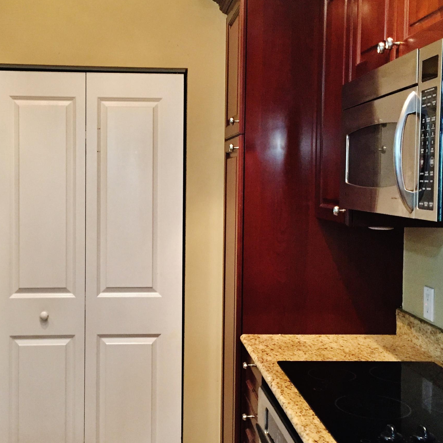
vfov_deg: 37.5
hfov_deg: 37.4
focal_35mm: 45
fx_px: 652
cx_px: 179
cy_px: 205
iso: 250
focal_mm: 4.15
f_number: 2.2
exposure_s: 1/24
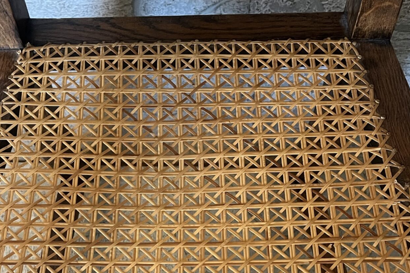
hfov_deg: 35.6
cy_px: 233
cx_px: 179
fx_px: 638
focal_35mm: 56
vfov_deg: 23.7
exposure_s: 1/56
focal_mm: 5.7
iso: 500
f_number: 1.5
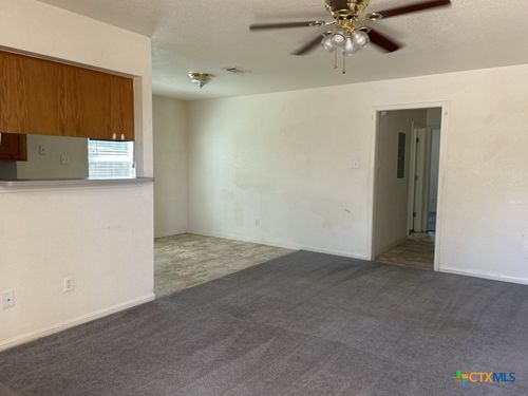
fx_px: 397
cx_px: 264
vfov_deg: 53.1
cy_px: 198
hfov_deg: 67.3
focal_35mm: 26
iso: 64
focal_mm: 5.7
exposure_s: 1/121
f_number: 1.5
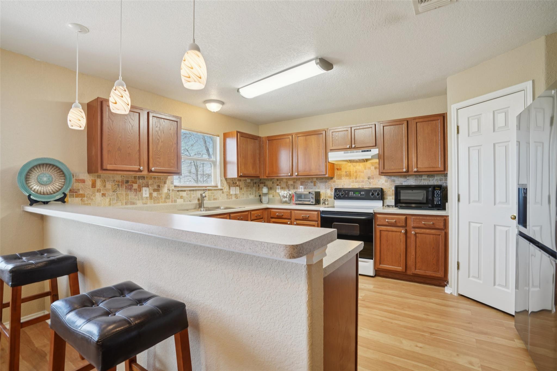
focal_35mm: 16
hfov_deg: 96.7
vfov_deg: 73.7
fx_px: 248
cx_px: 278
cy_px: 186
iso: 400
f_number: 8
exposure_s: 1/15
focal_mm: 16
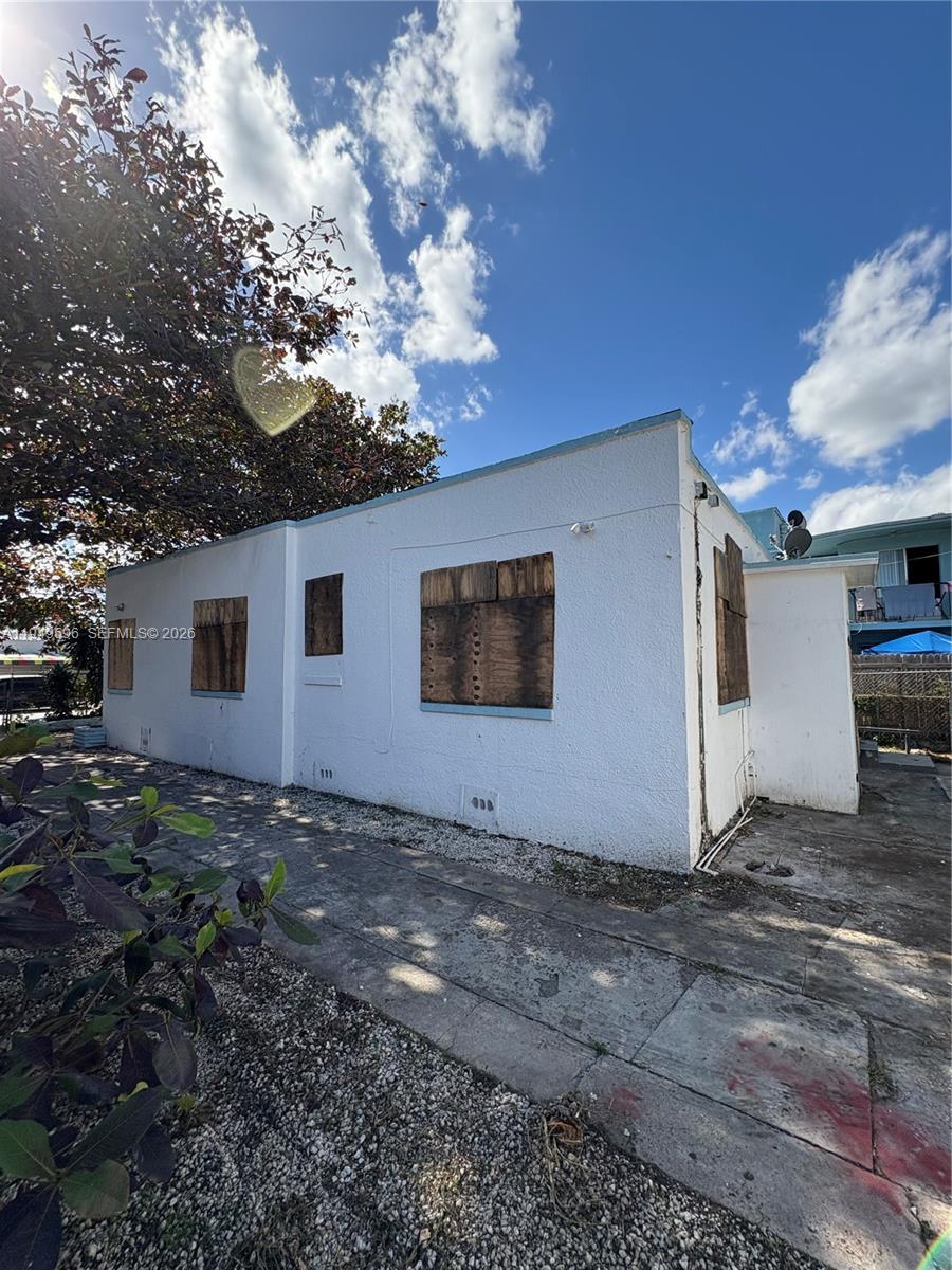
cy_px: 635
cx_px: 476
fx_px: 513
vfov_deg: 102.1
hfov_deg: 85.7
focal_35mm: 14
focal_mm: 2.22
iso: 64
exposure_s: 1/1600
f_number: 2.2
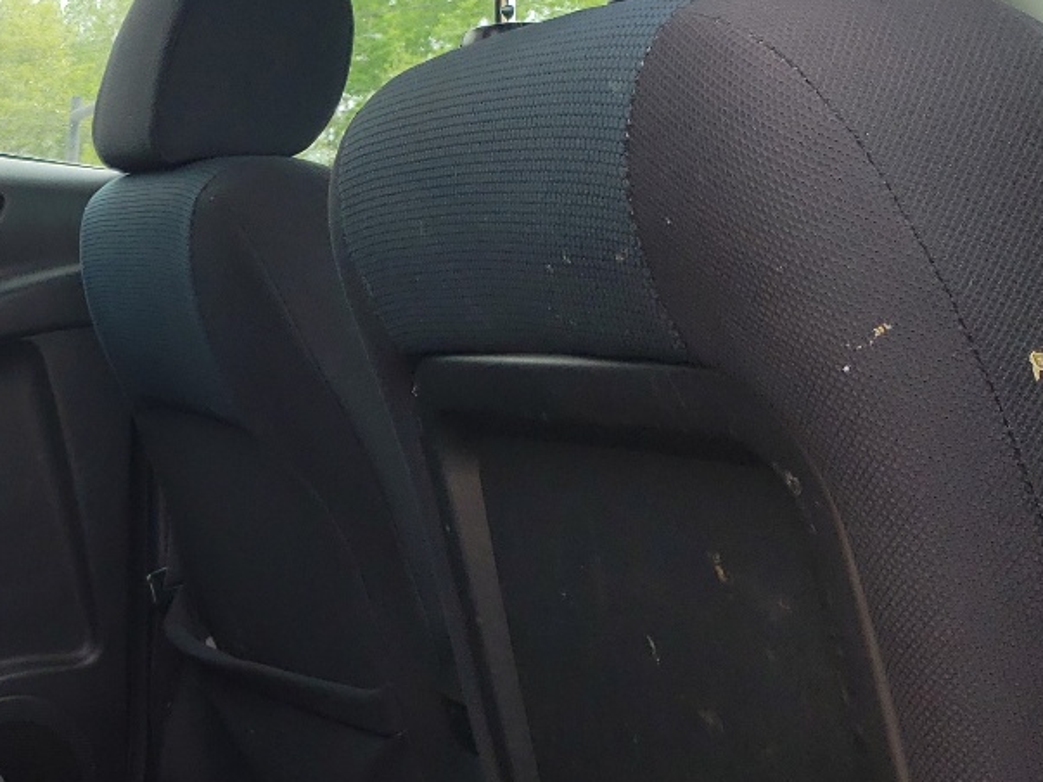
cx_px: -298
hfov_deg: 24.7
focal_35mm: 69
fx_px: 2079
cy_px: 606
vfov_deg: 21.1
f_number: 1.5
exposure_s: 1/588
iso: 50
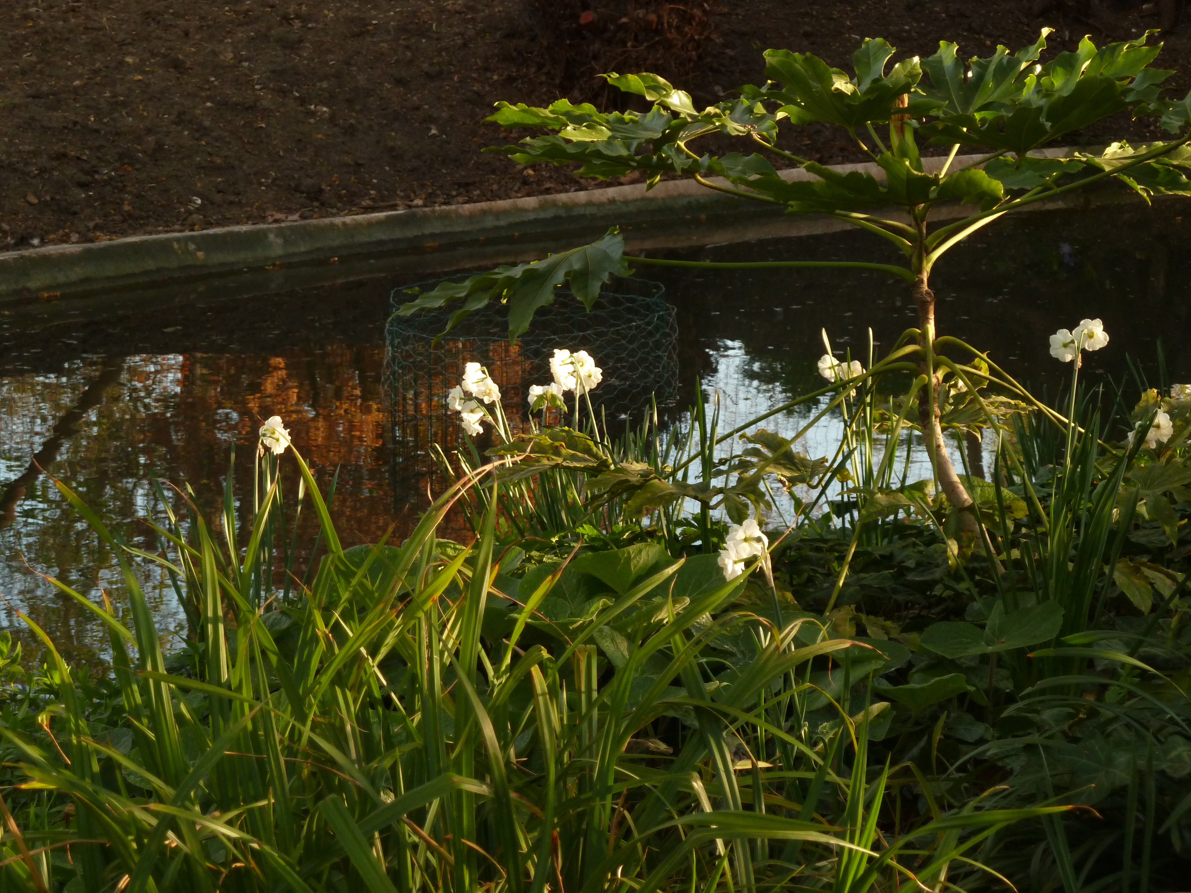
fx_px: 3578
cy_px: 446
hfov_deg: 18.9
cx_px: 596
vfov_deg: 14.2
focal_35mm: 104
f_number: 4.3
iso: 200
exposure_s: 1/125
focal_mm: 17
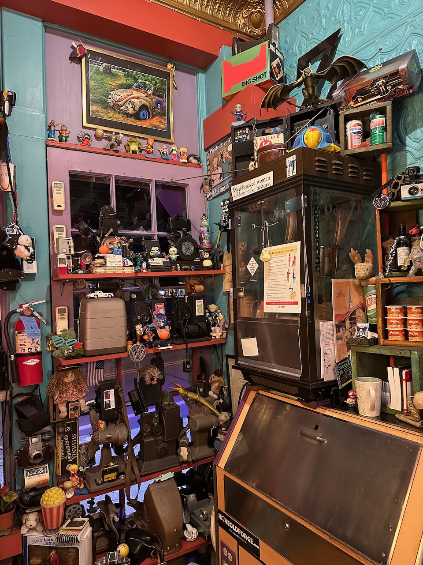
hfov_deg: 56.8
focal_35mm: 24
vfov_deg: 71.6
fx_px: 391
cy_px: 282
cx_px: 212
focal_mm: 6.86
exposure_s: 1/40
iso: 1000
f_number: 1.78
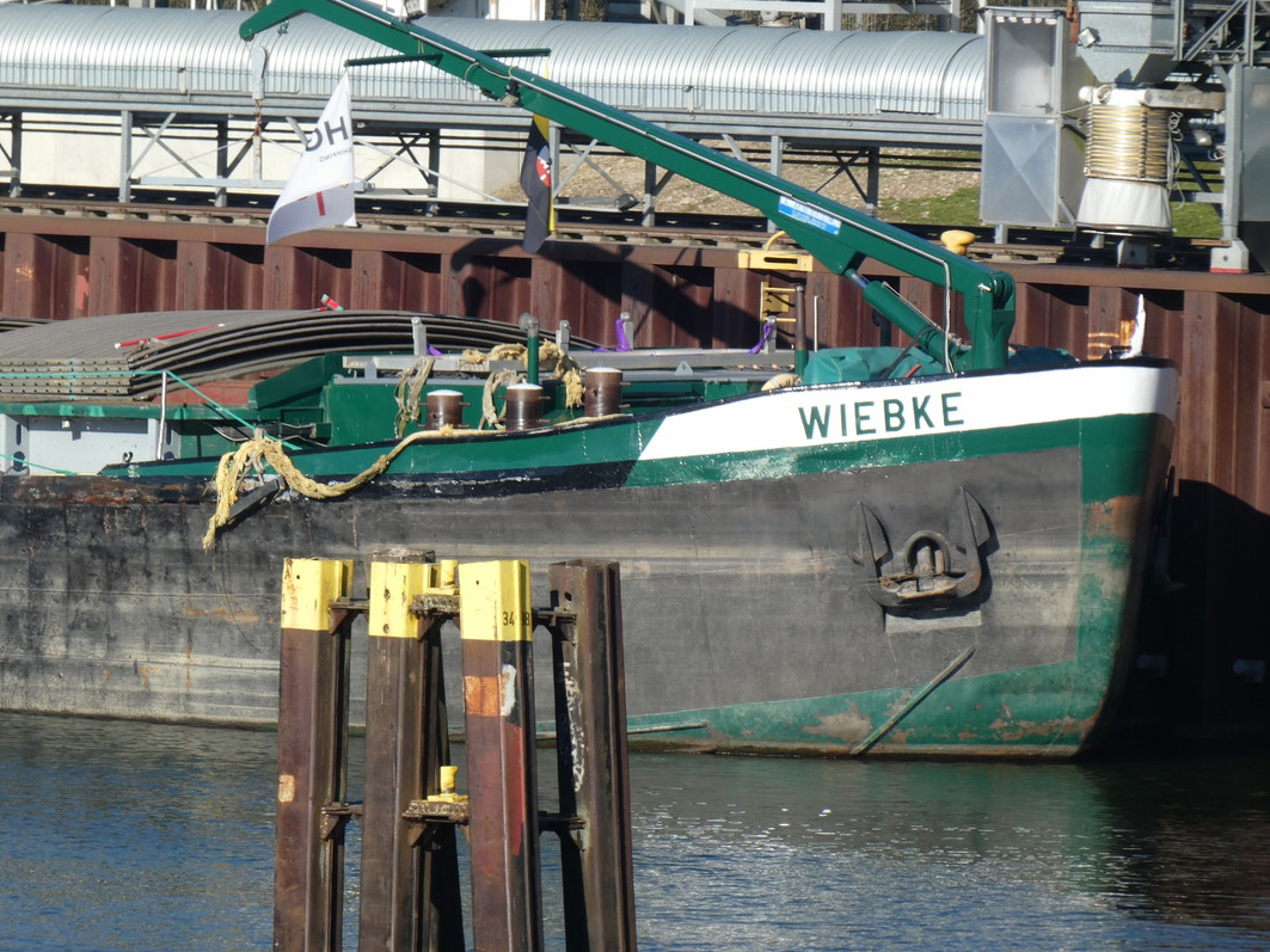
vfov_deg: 2.8
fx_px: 19773
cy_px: 475
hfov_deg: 3.7
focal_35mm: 539
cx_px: 634
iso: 80
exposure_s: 1/250
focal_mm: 96.2
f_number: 6.1
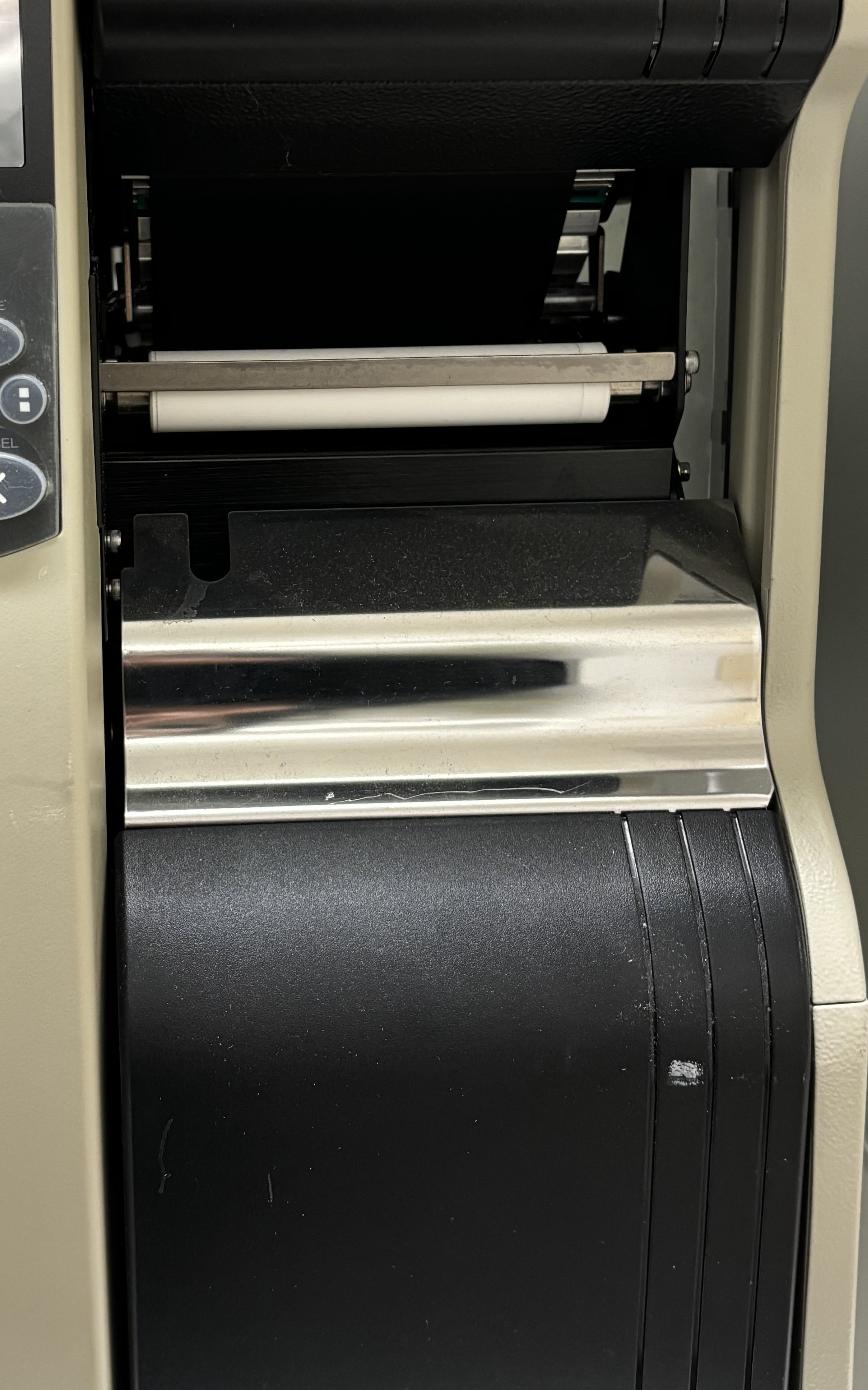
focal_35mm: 51
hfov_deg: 25.2
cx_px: 295
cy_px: 555
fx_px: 1931
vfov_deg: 39.4
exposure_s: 1/50
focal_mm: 5.96
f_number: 1.6
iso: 160
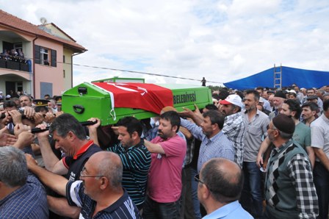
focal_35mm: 33
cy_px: 110
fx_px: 301
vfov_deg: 39.9
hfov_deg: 57.3
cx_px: 164
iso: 1250
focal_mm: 22
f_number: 14
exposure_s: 1/800
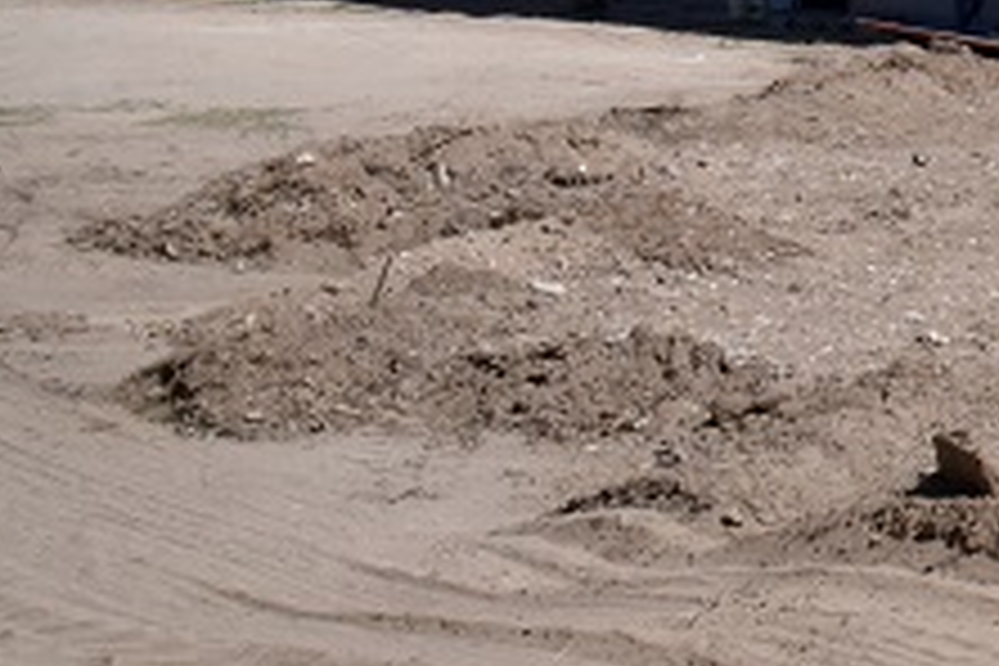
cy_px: -205
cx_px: 2088
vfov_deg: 12.3
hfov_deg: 14.9
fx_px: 2997
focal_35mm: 108
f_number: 18
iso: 1600
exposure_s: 1/1250
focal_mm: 24
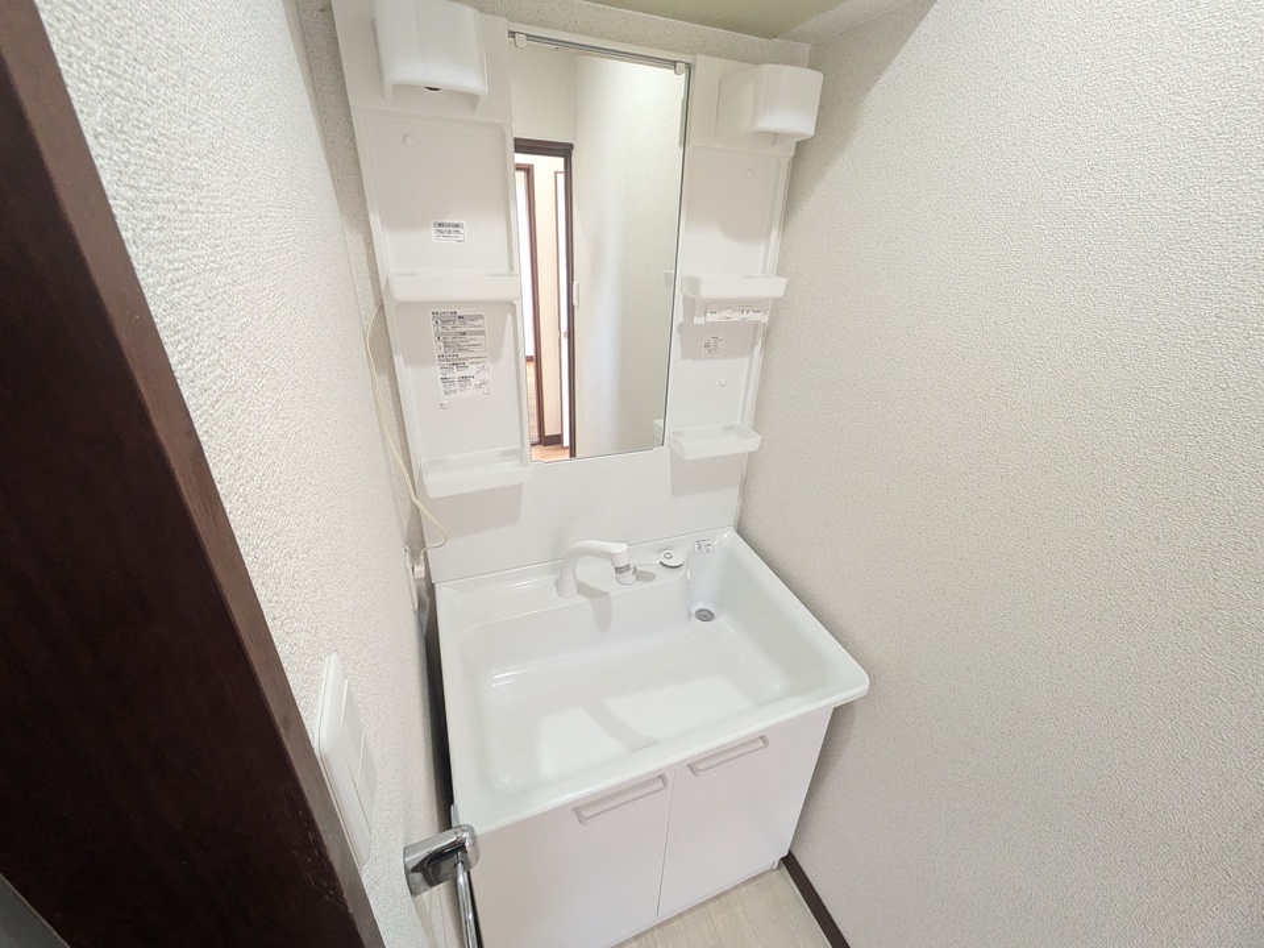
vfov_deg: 85.7
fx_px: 511
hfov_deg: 102.1
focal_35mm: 14
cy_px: 474
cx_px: 632
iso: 348
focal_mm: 1.83
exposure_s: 1/60
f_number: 2.2
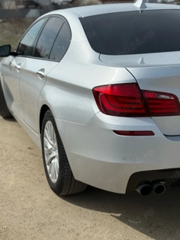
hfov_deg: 24.0
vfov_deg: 31.7
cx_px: 85
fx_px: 423
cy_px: 117
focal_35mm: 61
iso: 80
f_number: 1.78
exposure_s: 1/9901
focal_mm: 6.76
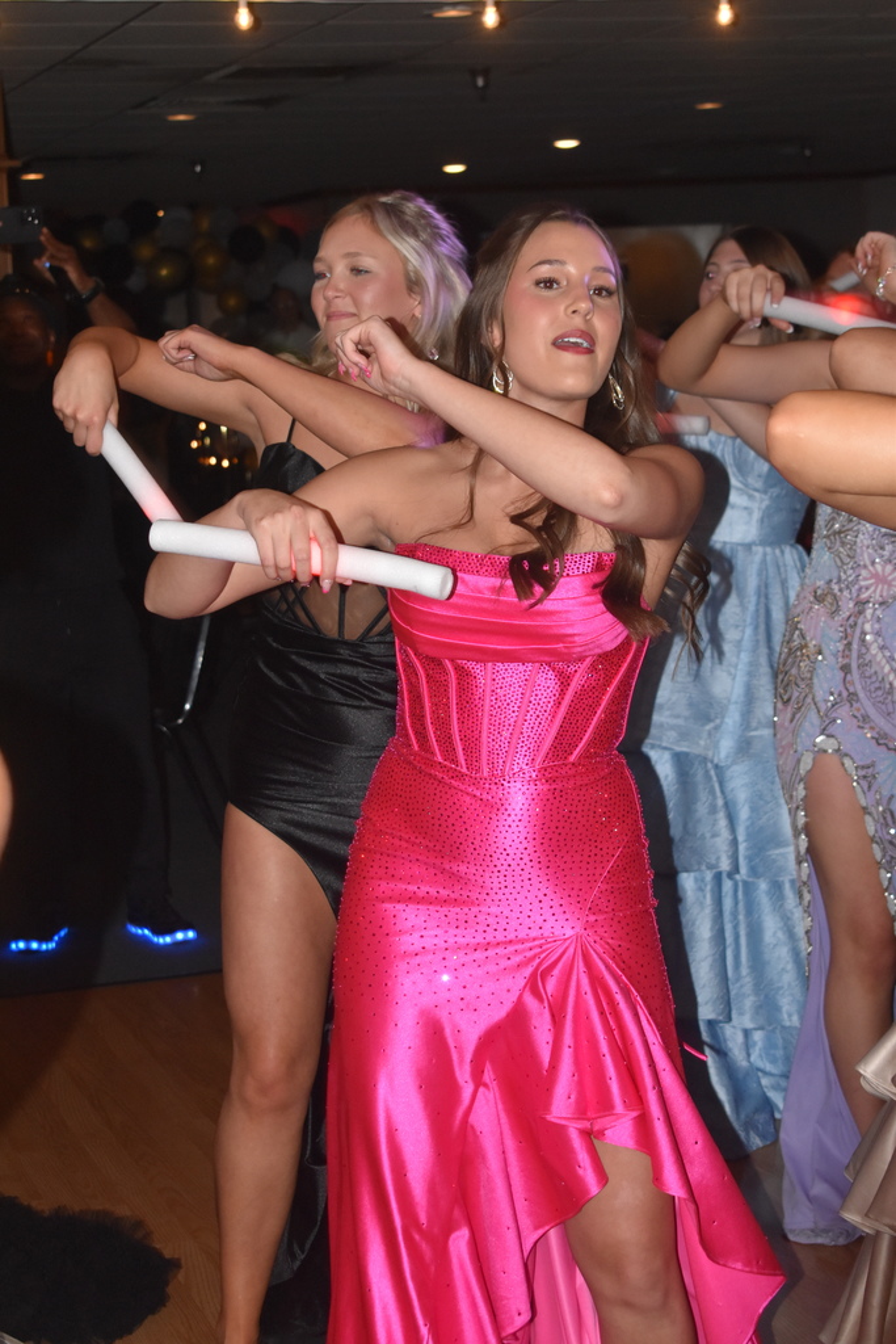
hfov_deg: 18.9
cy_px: 672
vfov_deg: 28.1
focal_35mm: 72
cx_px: 448
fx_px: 2687
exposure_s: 1/60
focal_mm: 48
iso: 1600
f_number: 5.3
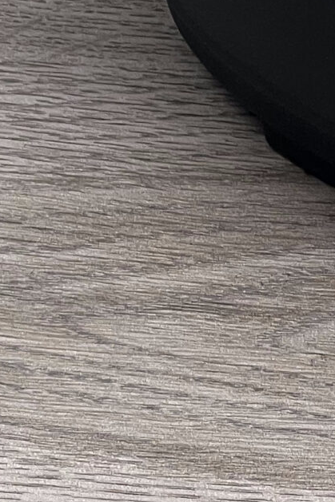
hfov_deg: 4.1
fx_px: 4553
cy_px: 603
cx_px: -523
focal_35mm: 326
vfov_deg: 6.3
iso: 50
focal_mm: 9
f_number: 2.8
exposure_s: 1/100
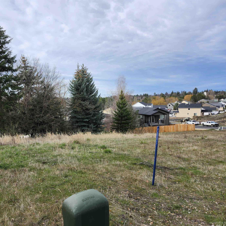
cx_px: 77
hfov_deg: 56.2
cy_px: 117
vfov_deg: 57.3
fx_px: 207
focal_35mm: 28
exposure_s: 1/955
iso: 25
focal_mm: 5.54
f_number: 1.8
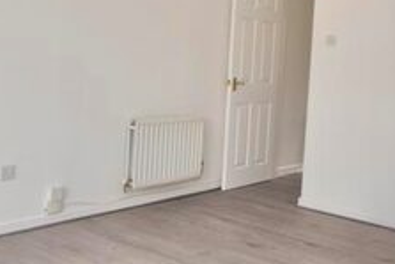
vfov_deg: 28.5
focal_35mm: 47
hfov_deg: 41.6
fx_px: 516
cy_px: 82
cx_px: 243
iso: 320
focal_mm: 10
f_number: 5.6
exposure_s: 1/125
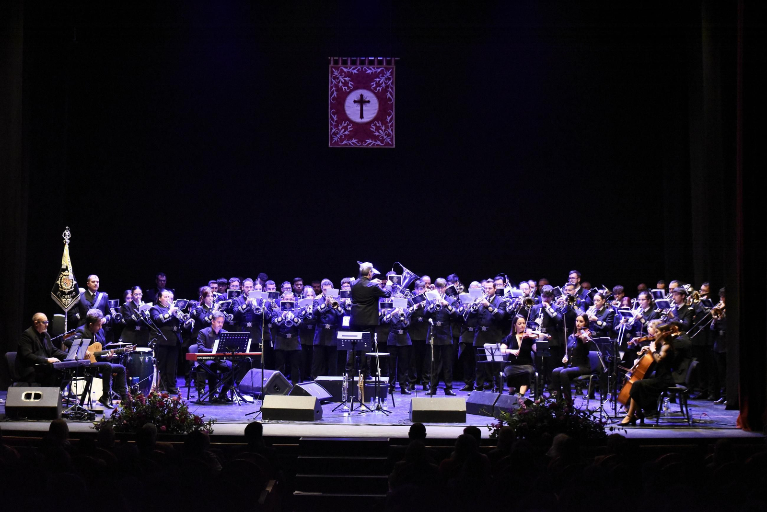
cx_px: 384
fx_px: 1833
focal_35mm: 86
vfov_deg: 15.9
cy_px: 256
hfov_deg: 23.6
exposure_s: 1/160
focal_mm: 86
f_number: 4.5
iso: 12800
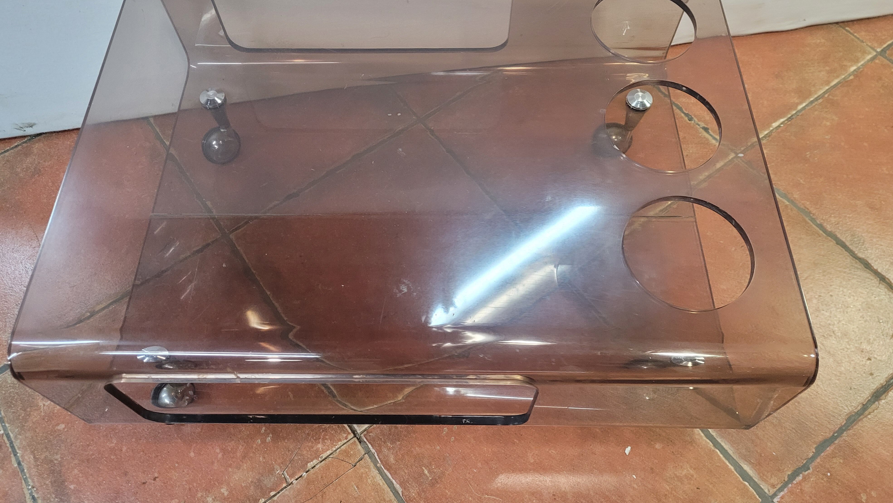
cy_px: 219
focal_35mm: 29
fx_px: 687
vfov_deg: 40.1
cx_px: 450
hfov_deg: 66.1
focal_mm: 5.4
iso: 500
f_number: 1.8
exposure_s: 1/50
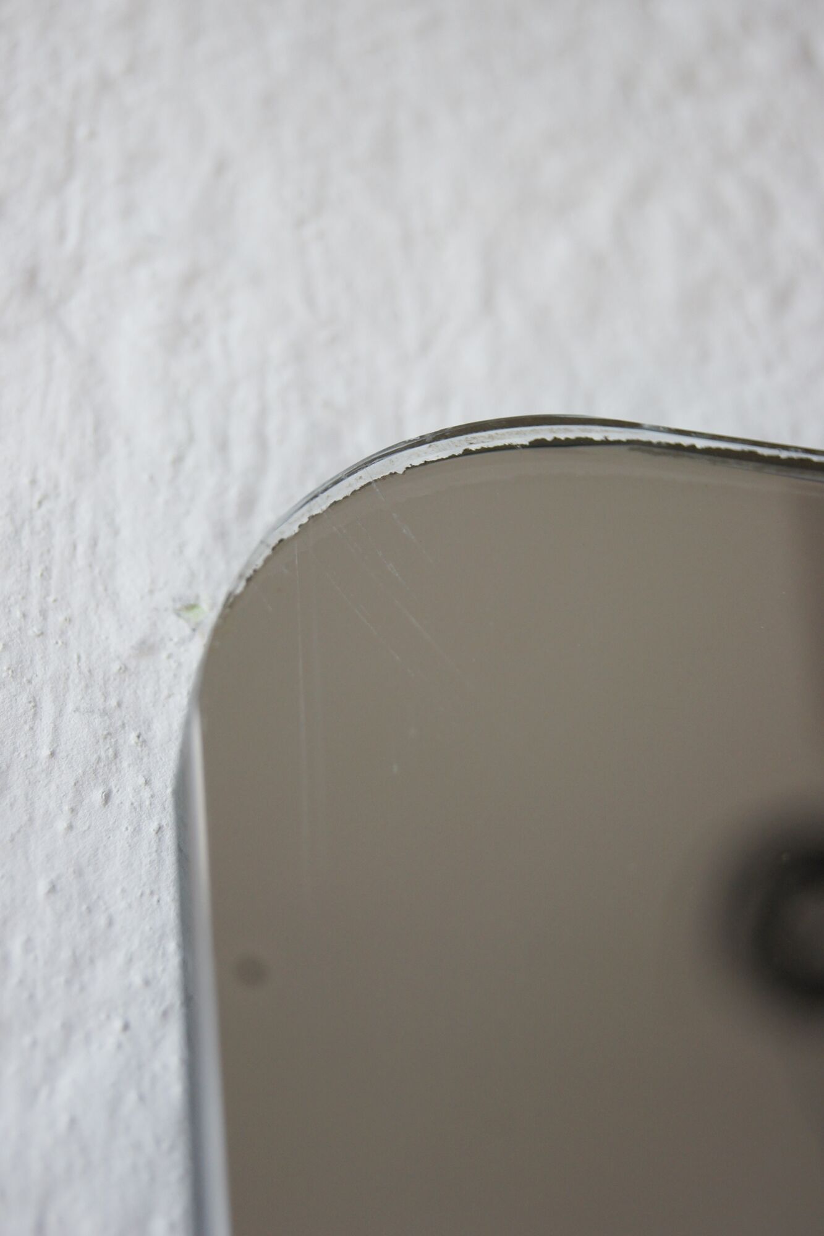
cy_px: 618
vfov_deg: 24.6
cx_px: 412
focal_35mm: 82
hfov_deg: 16.6
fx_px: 2833
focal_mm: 55
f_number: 5.6
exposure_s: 1/160
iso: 400
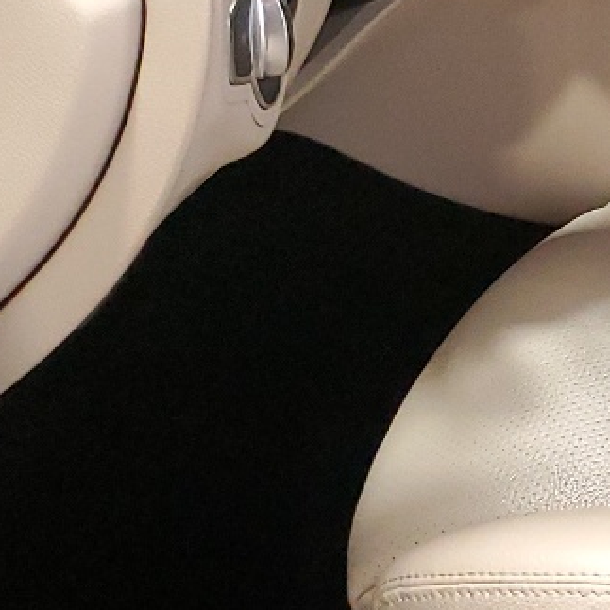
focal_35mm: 114
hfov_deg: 13.8
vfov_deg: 15.0
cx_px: 1061
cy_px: -6
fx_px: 2273
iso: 289
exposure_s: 1/40
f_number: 1.5
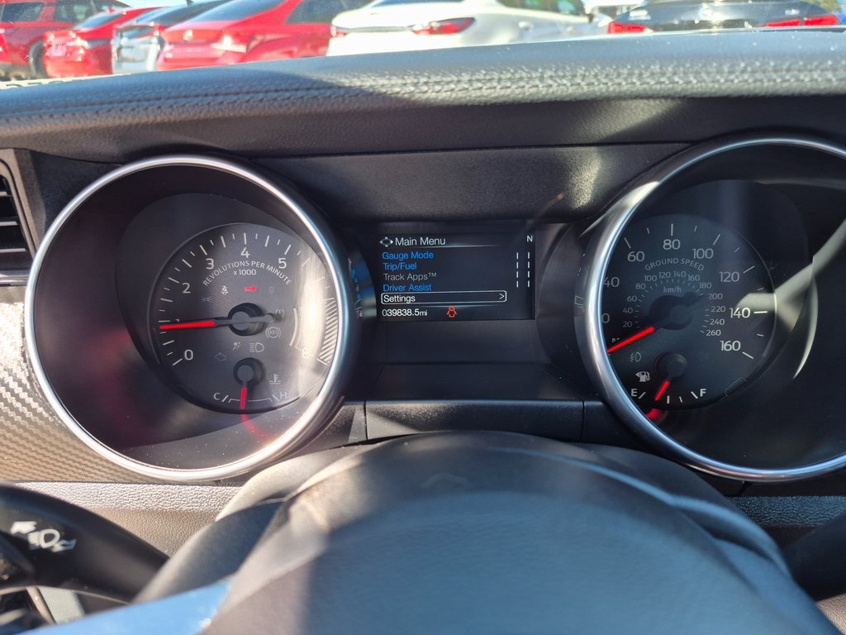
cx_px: 423
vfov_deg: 58.9
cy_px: 318
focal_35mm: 23
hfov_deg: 73.9
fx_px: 562
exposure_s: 1/180
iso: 50
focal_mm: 5.4
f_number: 1.8
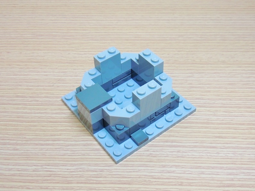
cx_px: 128
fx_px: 221
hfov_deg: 60.0
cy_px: 96
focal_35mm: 30
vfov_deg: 46.8
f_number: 3.5
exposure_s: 1/20
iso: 100
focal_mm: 5.4
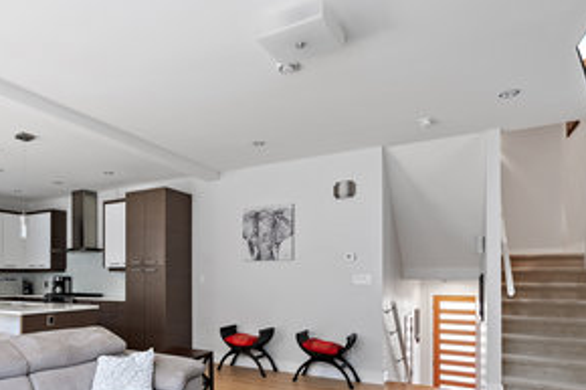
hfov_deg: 72.7
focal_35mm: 24
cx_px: 223
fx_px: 390
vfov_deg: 51.7
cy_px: 271
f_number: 7.1
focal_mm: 16
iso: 400
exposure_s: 1/2.5
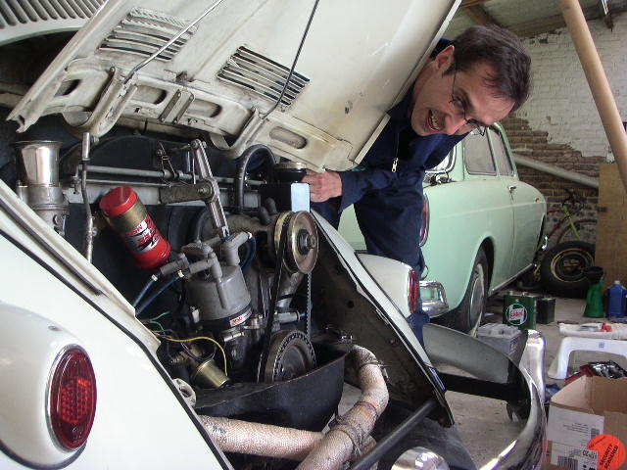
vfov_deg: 37.7
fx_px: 688
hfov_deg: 49.0
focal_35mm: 38
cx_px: 314
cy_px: 235
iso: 80
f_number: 2.8
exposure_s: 1/50
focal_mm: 6
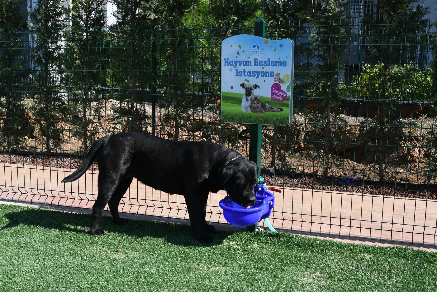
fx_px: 473
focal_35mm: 39
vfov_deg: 34.2
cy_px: 146
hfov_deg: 49.6
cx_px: 218
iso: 160
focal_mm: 26
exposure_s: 1/500
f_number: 5.6
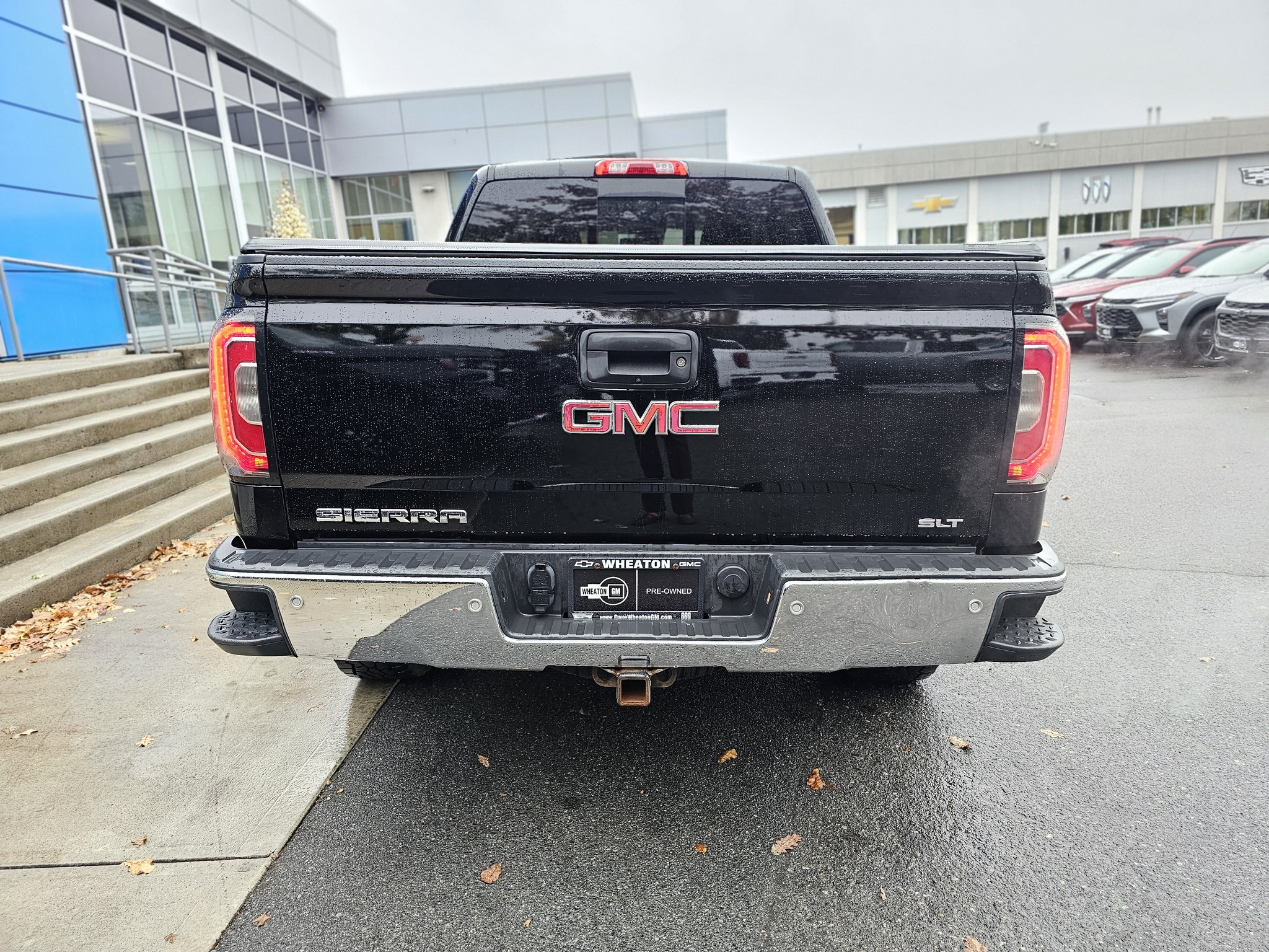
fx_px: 843
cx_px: 634
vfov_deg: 58.9
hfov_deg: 73.9
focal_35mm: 23
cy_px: 476
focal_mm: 6.3
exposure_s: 1/207
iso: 250
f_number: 1.7
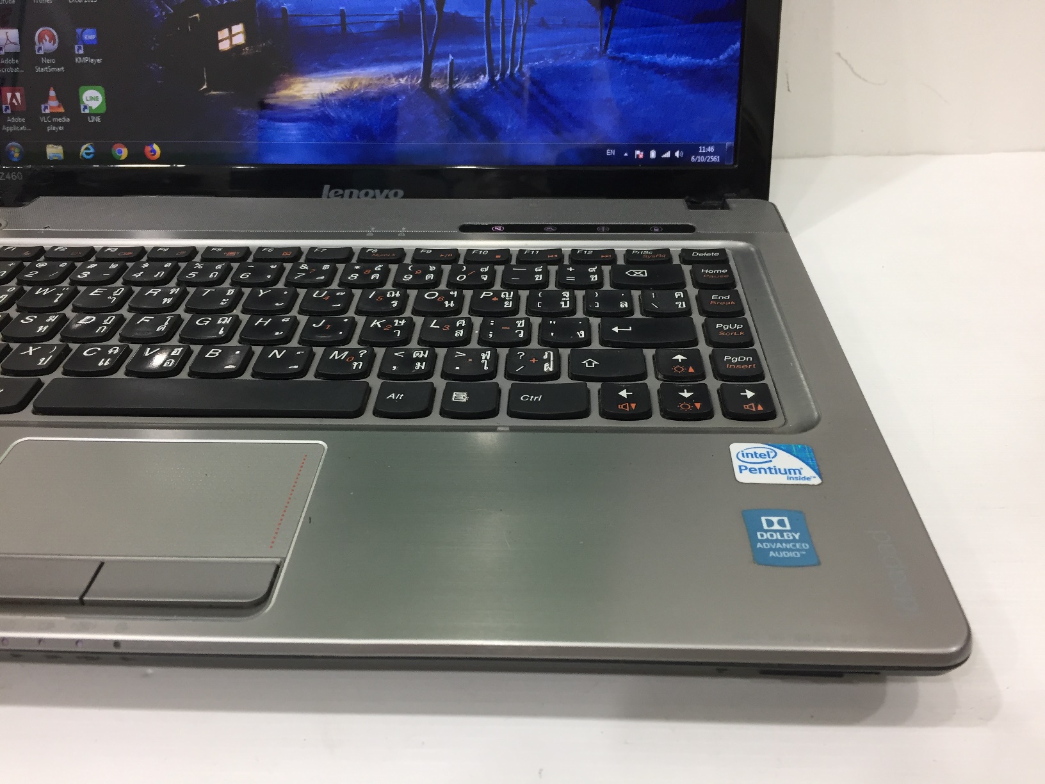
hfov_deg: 61.7
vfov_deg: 48.2
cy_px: 392
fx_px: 875
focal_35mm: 29
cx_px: 522
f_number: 2.2
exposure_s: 1/33
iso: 100
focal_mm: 4.15
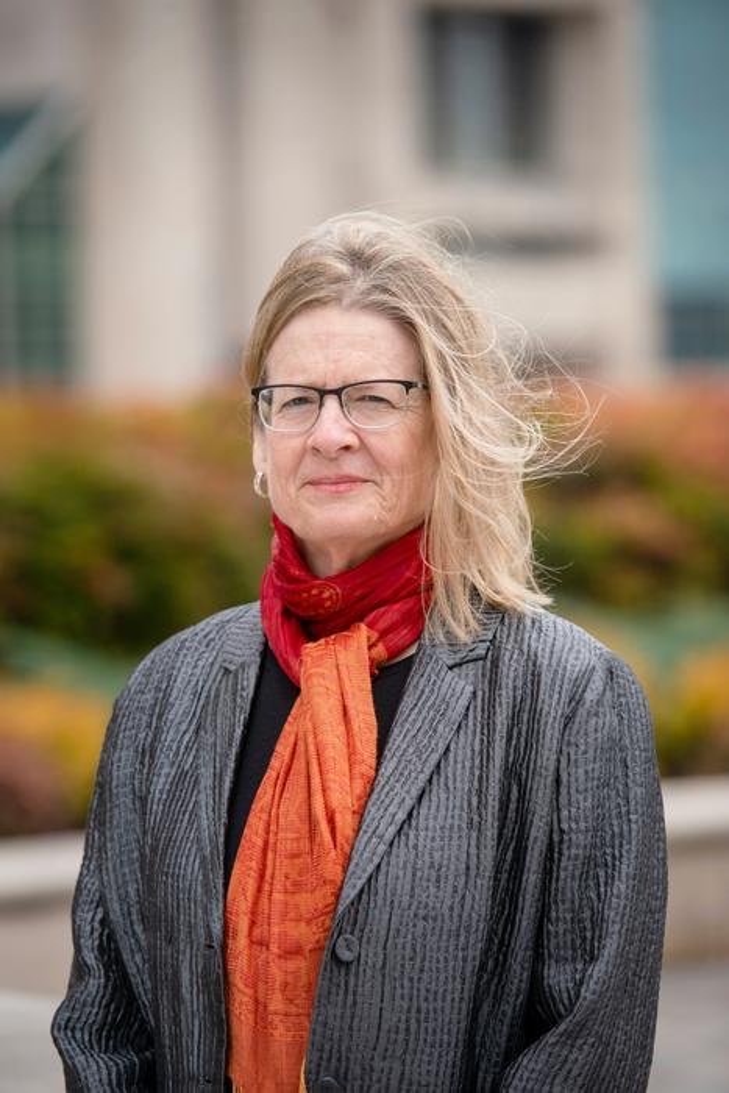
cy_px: 546
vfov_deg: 12.8
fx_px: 4857
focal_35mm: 160
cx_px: 364
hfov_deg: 8.6
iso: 125
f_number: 4
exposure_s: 1/500
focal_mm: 160
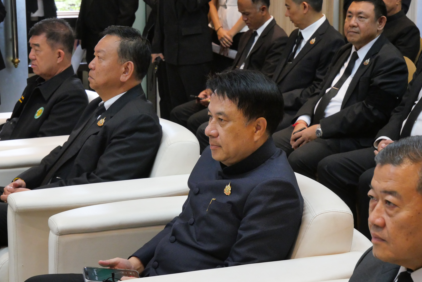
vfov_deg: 17.5
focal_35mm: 78
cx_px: 211
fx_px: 915
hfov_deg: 26.0
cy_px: 141
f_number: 5.4
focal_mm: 38
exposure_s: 1/80
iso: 3200
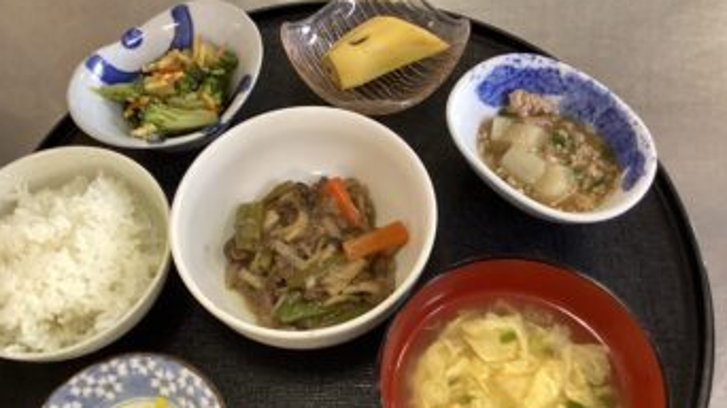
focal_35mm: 37
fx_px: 713
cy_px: 254
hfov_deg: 54.0
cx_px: 345
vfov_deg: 31.8
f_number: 2.4
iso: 250
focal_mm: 3.3
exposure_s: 1/33
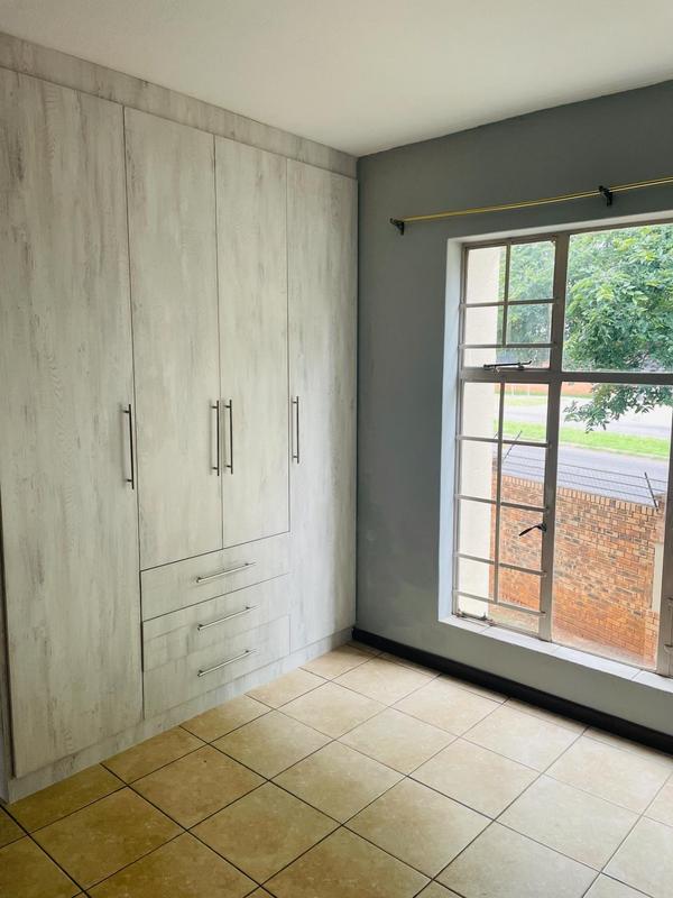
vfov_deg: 67.3
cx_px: 336
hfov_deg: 53.1
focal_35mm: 26
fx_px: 674
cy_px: 449
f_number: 1.6
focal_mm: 4.2
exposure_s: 1/121
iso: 80
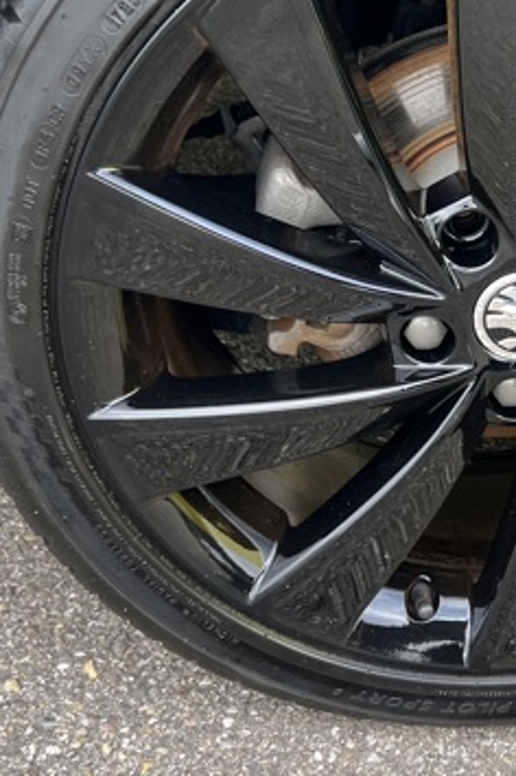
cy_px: 245
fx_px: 1314
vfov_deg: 32.6
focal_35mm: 61
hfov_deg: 21.5
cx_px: 503
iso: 50
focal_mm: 5.7
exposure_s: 1/171
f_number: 1.5
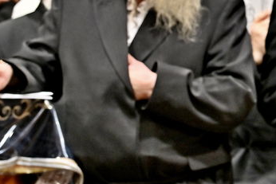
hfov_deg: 11.1
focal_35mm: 174
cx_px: 479
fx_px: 1334
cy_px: 53
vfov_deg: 7.9
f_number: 4
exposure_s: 1/250
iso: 640
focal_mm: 43
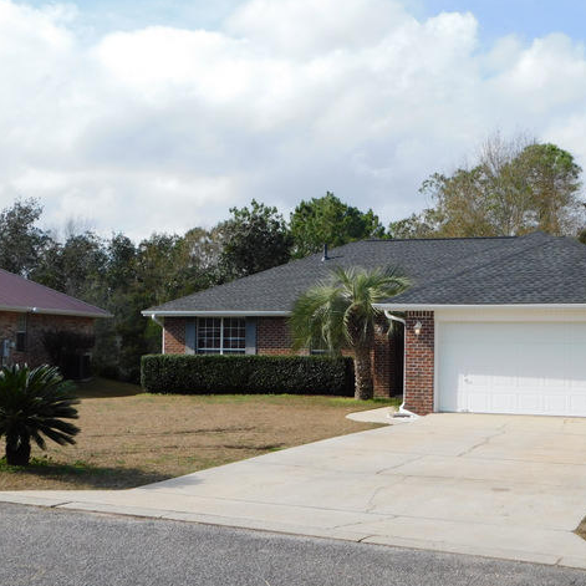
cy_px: 296
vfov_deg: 35.4
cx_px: 384
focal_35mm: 48
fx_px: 919
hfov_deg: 35.1
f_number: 3.6
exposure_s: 1/1000
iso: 125
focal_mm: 7.1
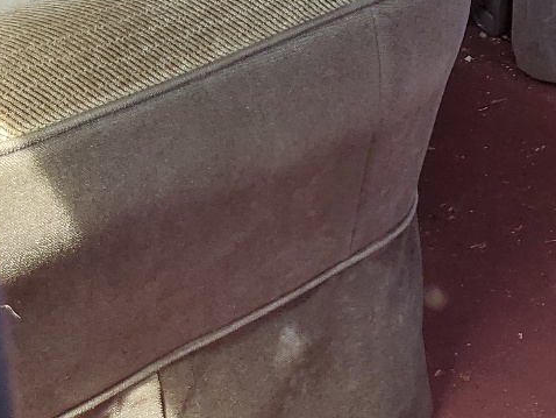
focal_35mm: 87
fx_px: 1398
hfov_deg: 21.0
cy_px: -225
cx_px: 658
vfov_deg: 15.5
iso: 50
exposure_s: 1/169
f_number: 1.5
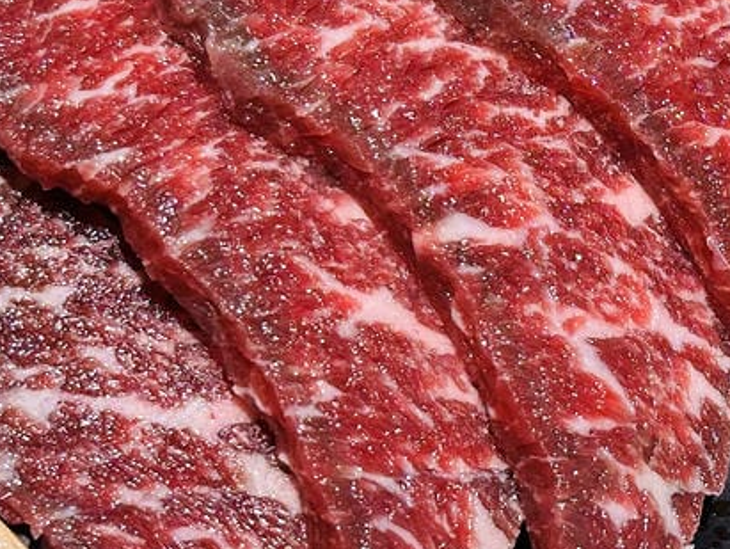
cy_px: 50
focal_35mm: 140
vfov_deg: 10.6
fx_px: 2955
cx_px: 677
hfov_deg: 13.9
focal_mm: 6.86
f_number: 1.78
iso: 100
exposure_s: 1/120
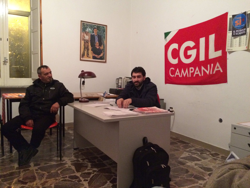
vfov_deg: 48.2
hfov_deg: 61.7
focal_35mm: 29
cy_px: 94
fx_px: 209
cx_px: 125
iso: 400
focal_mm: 4.15
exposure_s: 1/17
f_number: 2.2
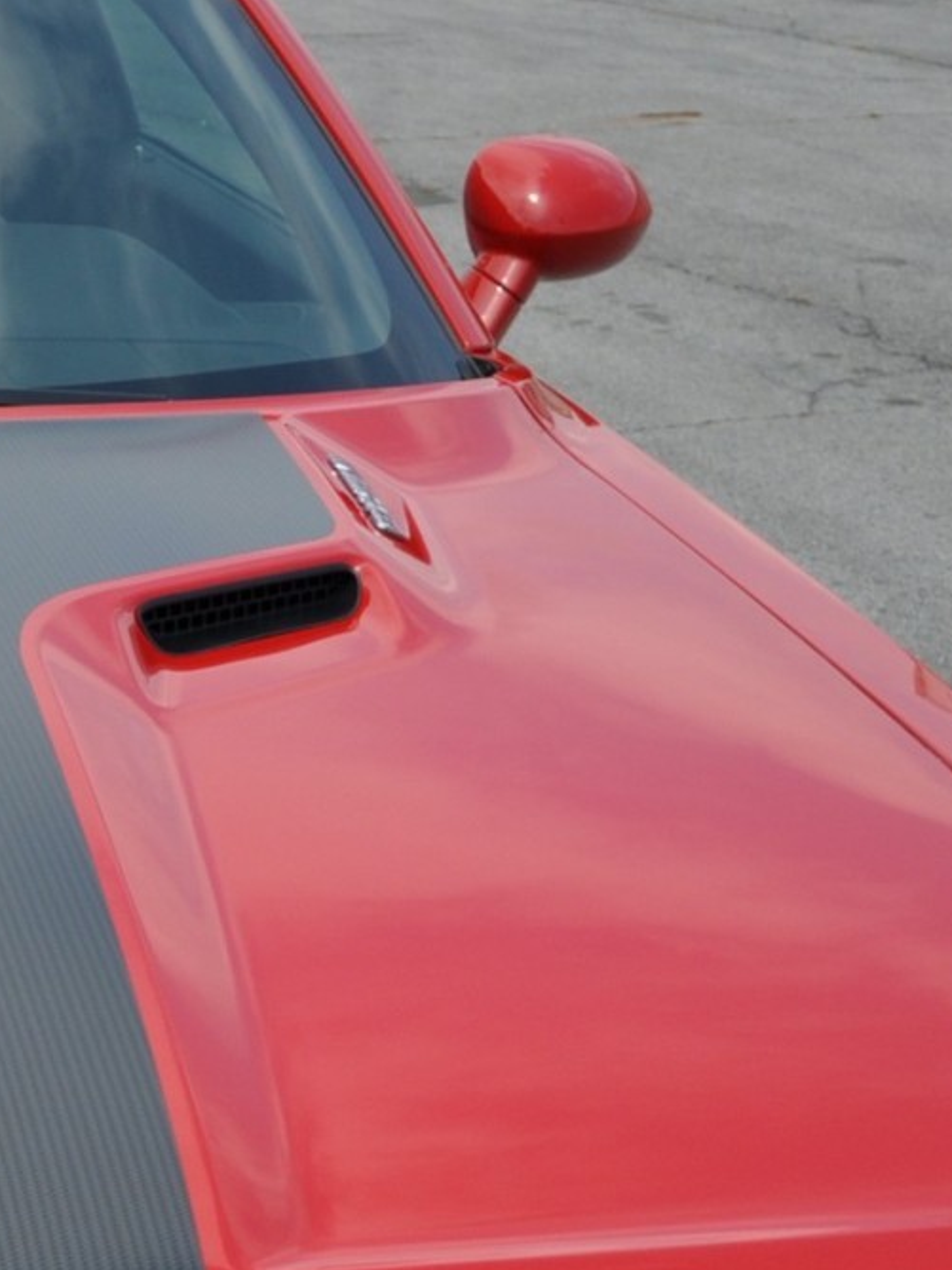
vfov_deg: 20.1
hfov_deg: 14.4
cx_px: -414
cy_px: 936
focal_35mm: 97
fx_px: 3557
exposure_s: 1/2000
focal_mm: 18
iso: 200
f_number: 3.5
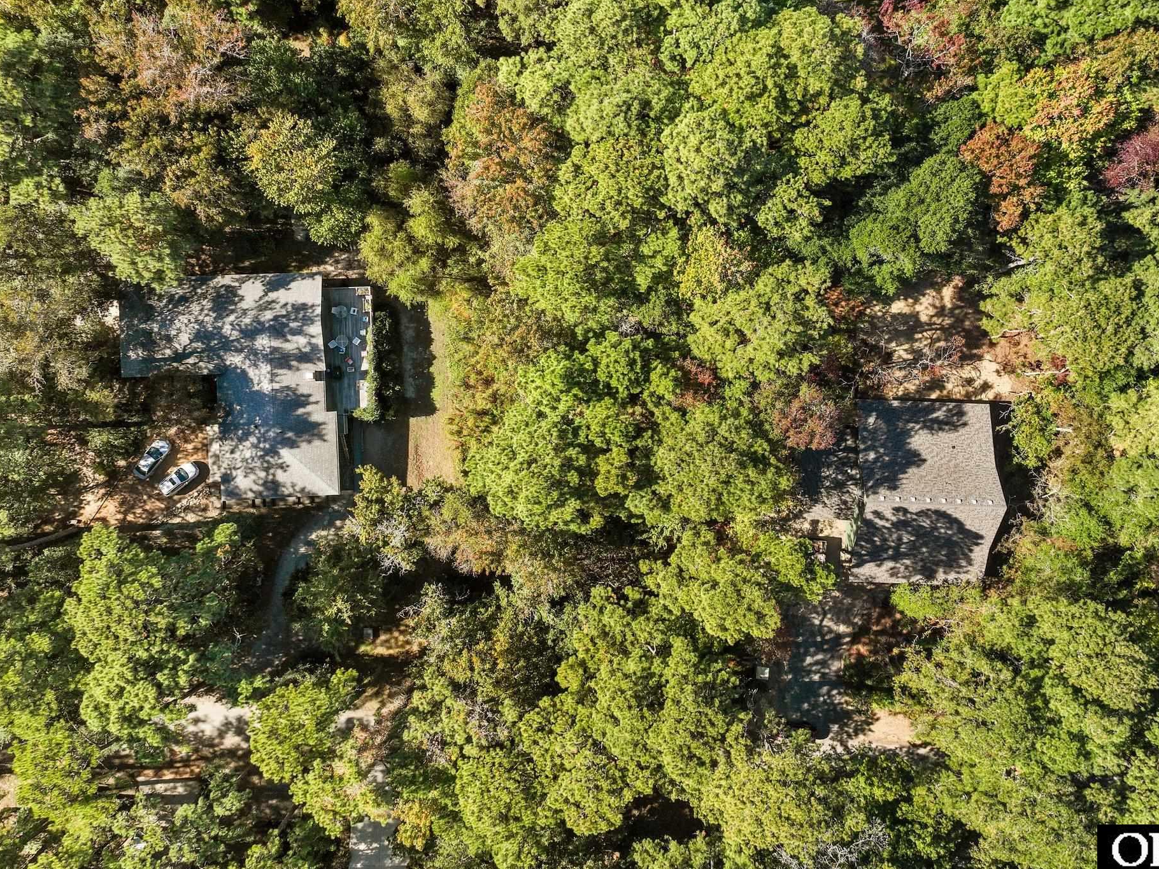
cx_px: 598
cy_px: 382
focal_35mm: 27
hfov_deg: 65.3
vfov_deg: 51.2
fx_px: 904
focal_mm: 12.29
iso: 100
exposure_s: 1/1600
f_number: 2.8
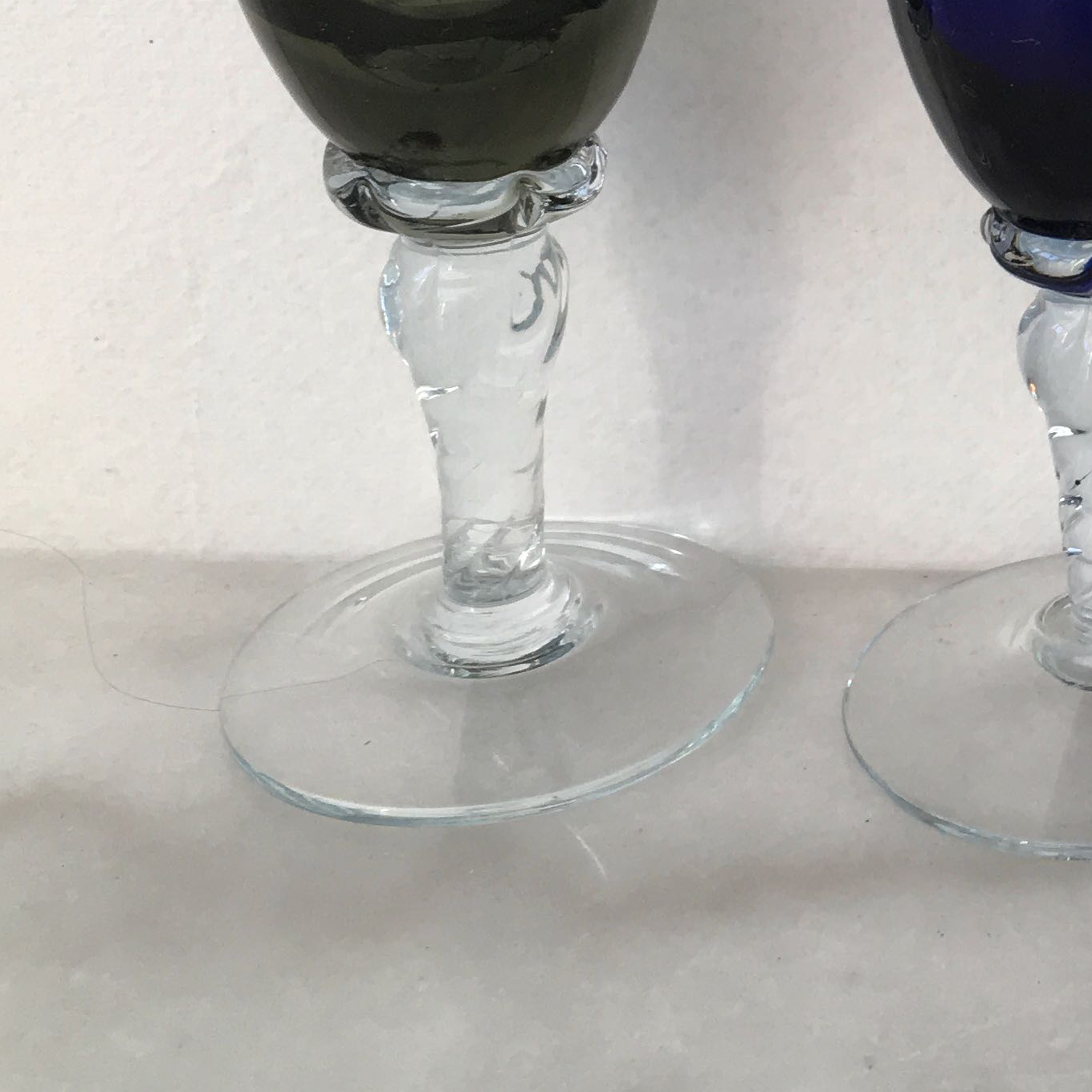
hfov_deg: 21.0
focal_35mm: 76
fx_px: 2712
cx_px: 1361
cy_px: 52
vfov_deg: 22.1
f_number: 2.2
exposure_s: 1/100
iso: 40
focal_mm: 4.15
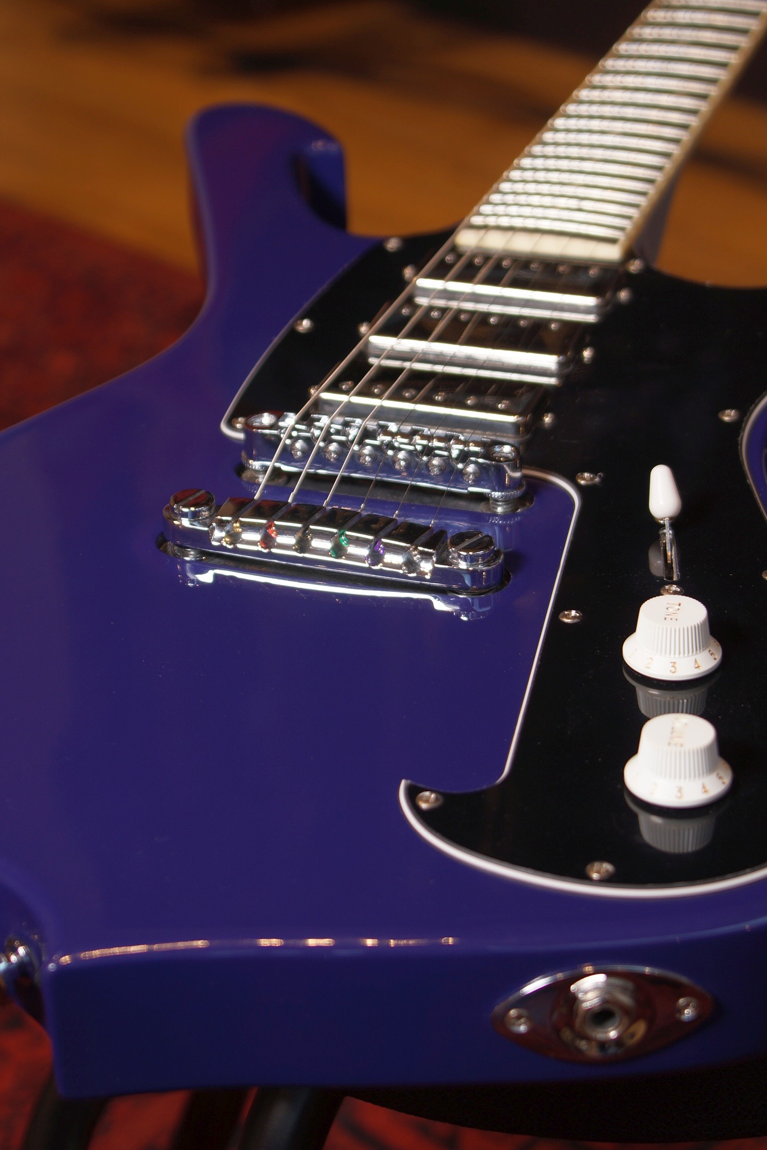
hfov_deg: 16.9
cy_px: 518
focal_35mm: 81
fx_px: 2575
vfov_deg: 25.2
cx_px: 326
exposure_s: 1/13
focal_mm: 45
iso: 100
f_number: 5
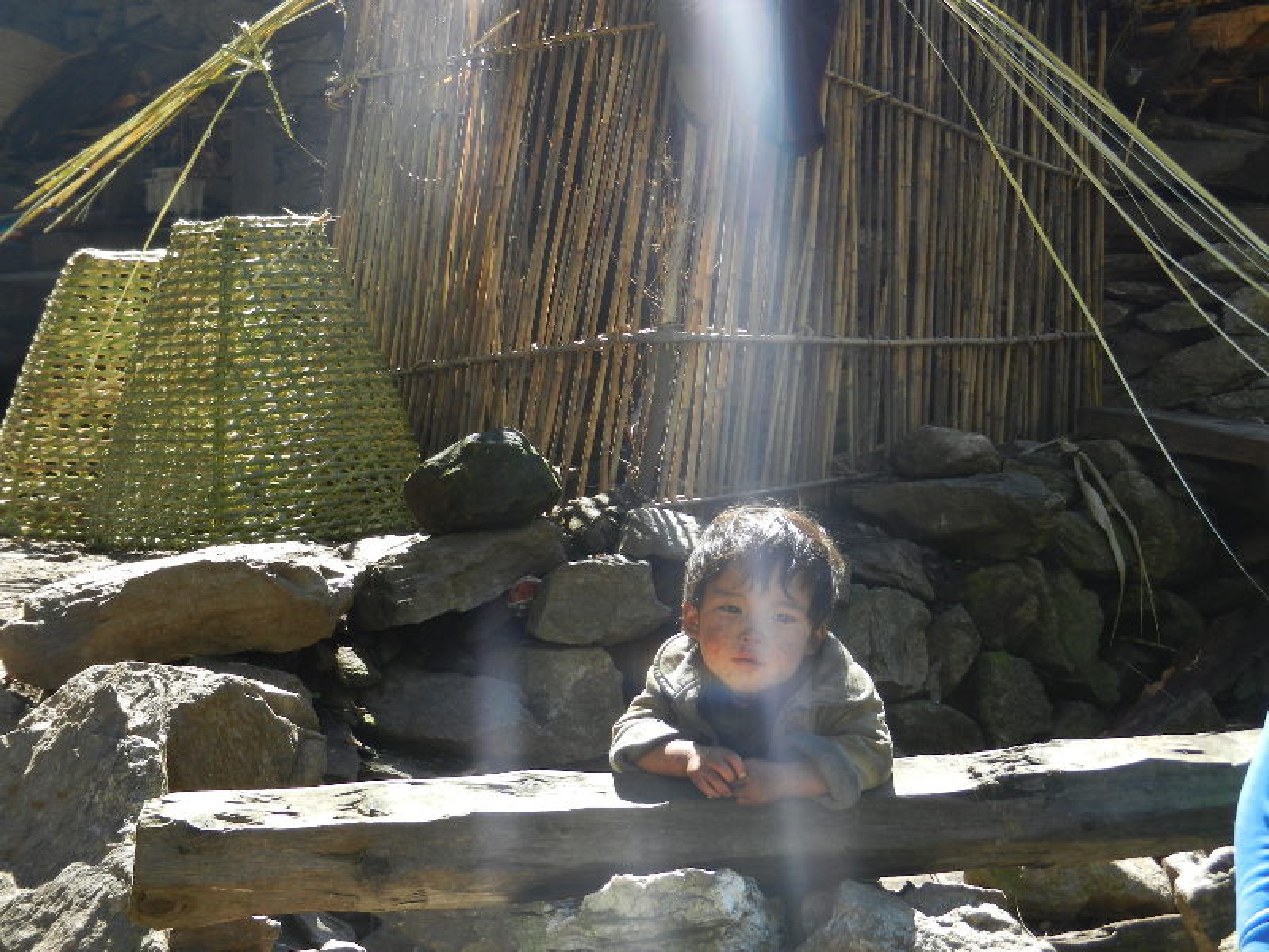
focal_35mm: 60
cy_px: 476
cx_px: 634
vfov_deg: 24.4
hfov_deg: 32.2
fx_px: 2200
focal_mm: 10.9
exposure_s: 1/200
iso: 160
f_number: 4.5
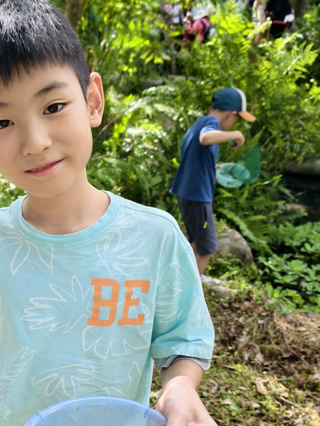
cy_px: 284
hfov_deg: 33.6
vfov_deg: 44.1
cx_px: 75
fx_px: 518
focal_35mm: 42
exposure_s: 1/1425
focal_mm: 6.54
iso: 268
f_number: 1.57
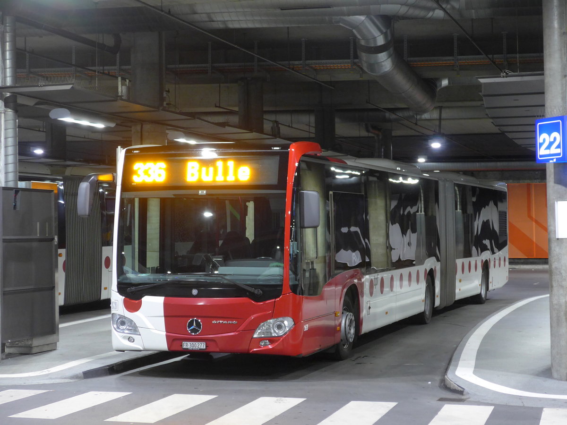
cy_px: 212
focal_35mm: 74
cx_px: 284
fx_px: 1212
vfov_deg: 19.9
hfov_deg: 26.3
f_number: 4.2
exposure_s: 1/8
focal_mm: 15
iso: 400
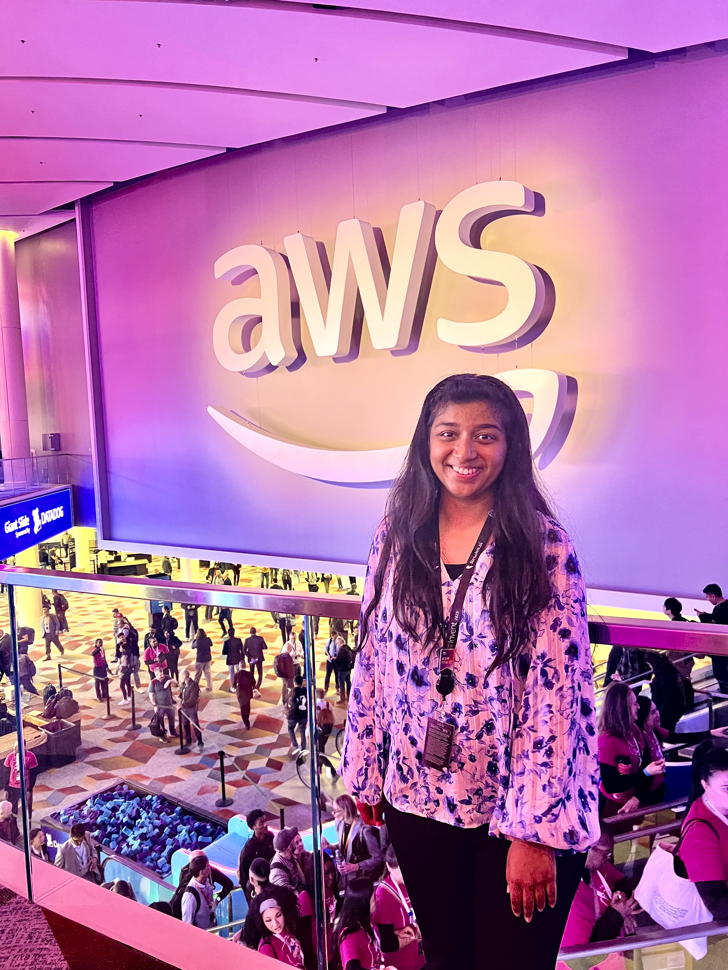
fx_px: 729
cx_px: 364
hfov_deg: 53.1
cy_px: 485
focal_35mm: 26
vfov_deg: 67.3
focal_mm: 5.7
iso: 200
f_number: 1.5
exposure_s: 1/57
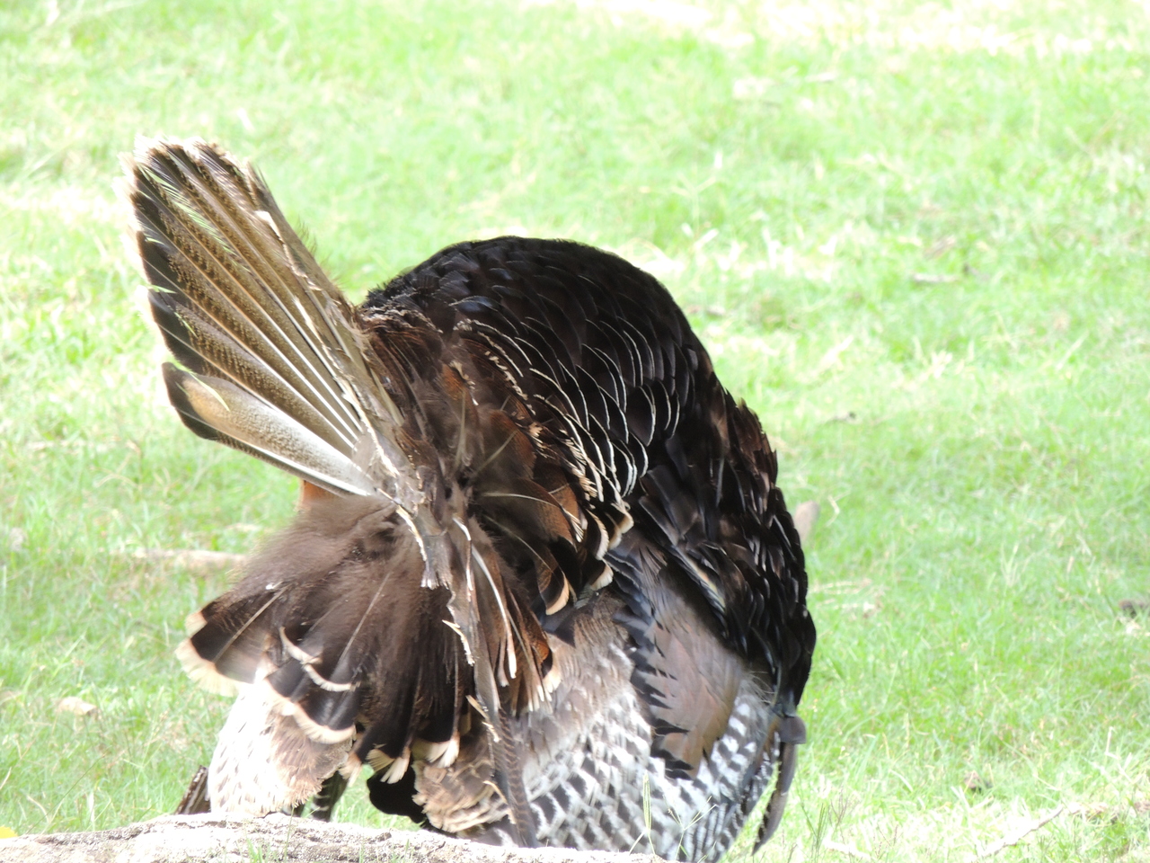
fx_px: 23255
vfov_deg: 2.1
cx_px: 575
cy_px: 432
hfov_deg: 2.8
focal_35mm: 700
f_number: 5
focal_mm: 124.8
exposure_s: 1/100
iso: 400
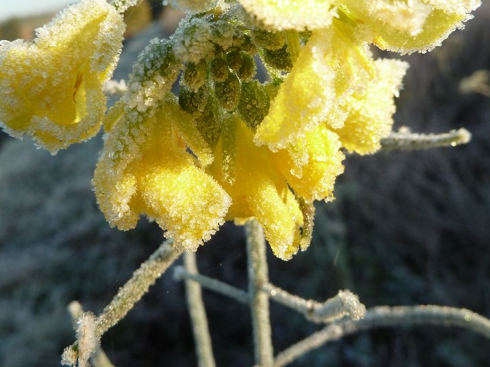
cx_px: 241
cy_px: 123
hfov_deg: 51.4
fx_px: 510
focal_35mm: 36
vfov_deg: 39.2
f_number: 4
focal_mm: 4.1
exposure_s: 1/160
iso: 80
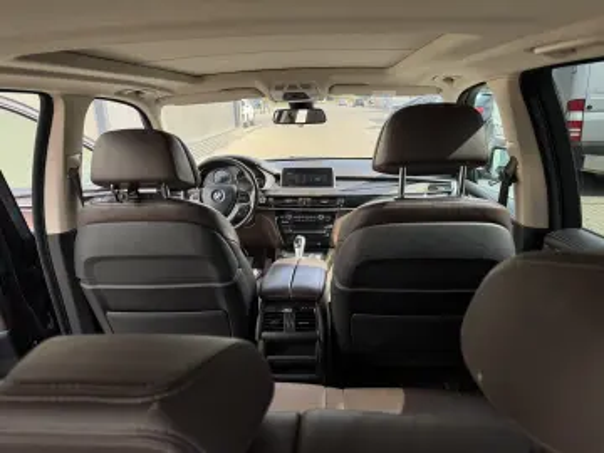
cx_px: 302
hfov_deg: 71.6
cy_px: 226
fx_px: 419
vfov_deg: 56.8
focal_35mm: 24
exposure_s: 1/577
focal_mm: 6.76
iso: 80
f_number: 1.78
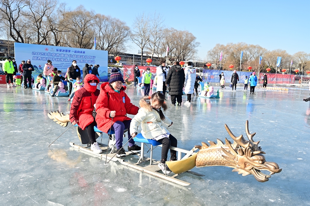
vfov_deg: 42.9
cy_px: 103
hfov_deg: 61.1
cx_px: 155
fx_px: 262
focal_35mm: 30
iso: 200
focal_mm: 30.5
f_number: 4.5
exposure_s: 1/800
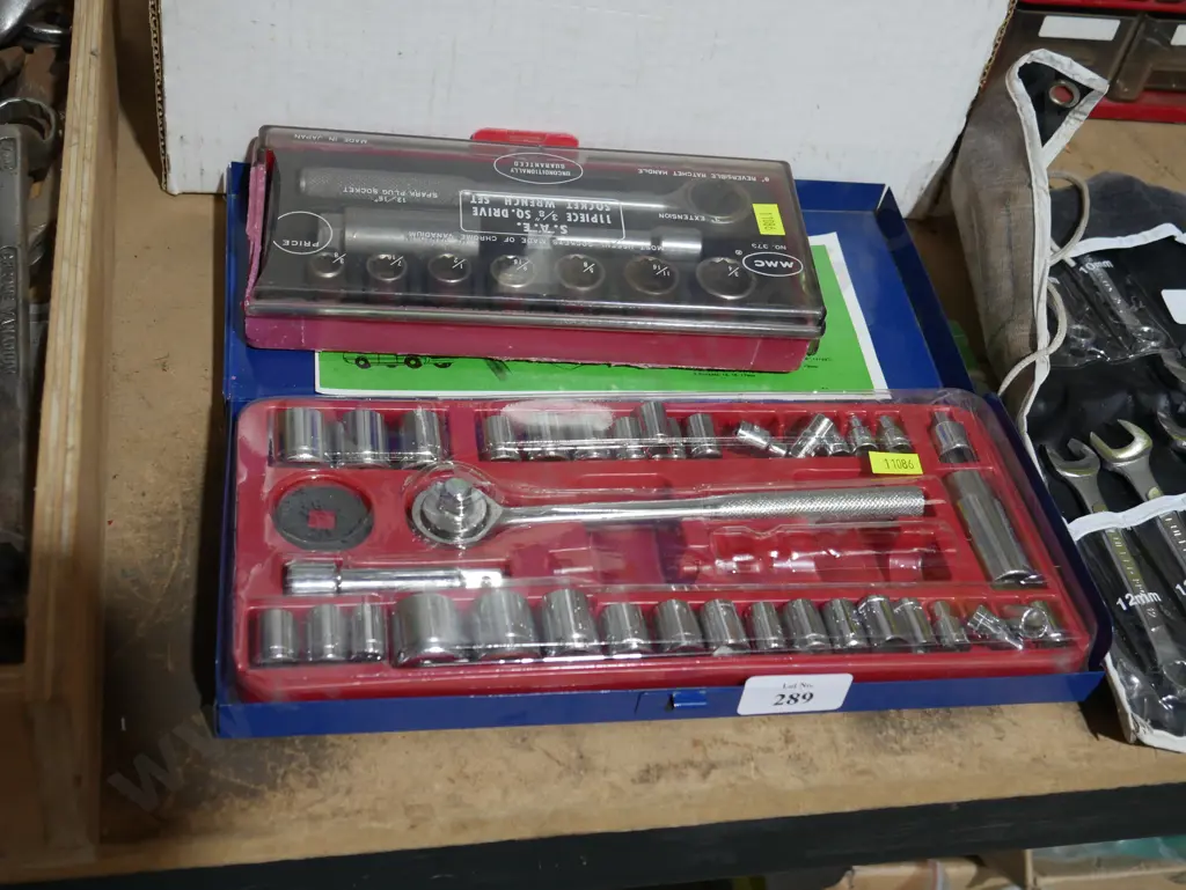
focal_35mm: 44
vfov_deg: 32.9
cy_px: 445
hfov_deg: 42.9
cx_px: 593
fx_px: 1508
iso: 640
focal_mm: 22
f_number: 4.7
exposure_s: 1/60
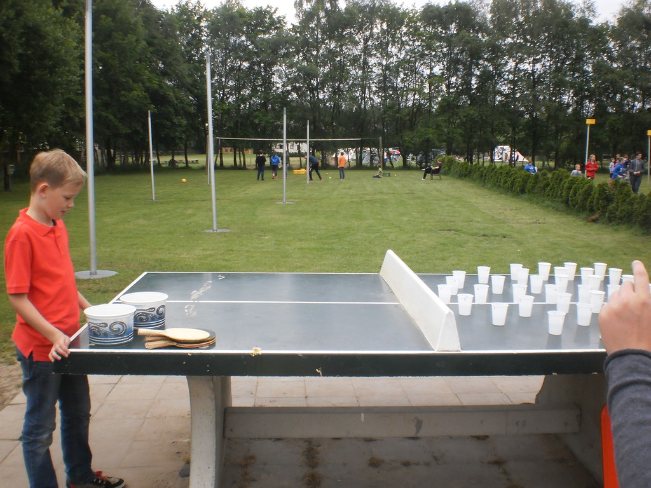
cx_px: 326
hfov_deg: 51.4
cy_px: 244
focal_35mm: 36
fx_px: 677
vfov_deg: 39.7
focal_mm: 6.3
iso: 200
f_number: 4.6
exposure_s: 1/500
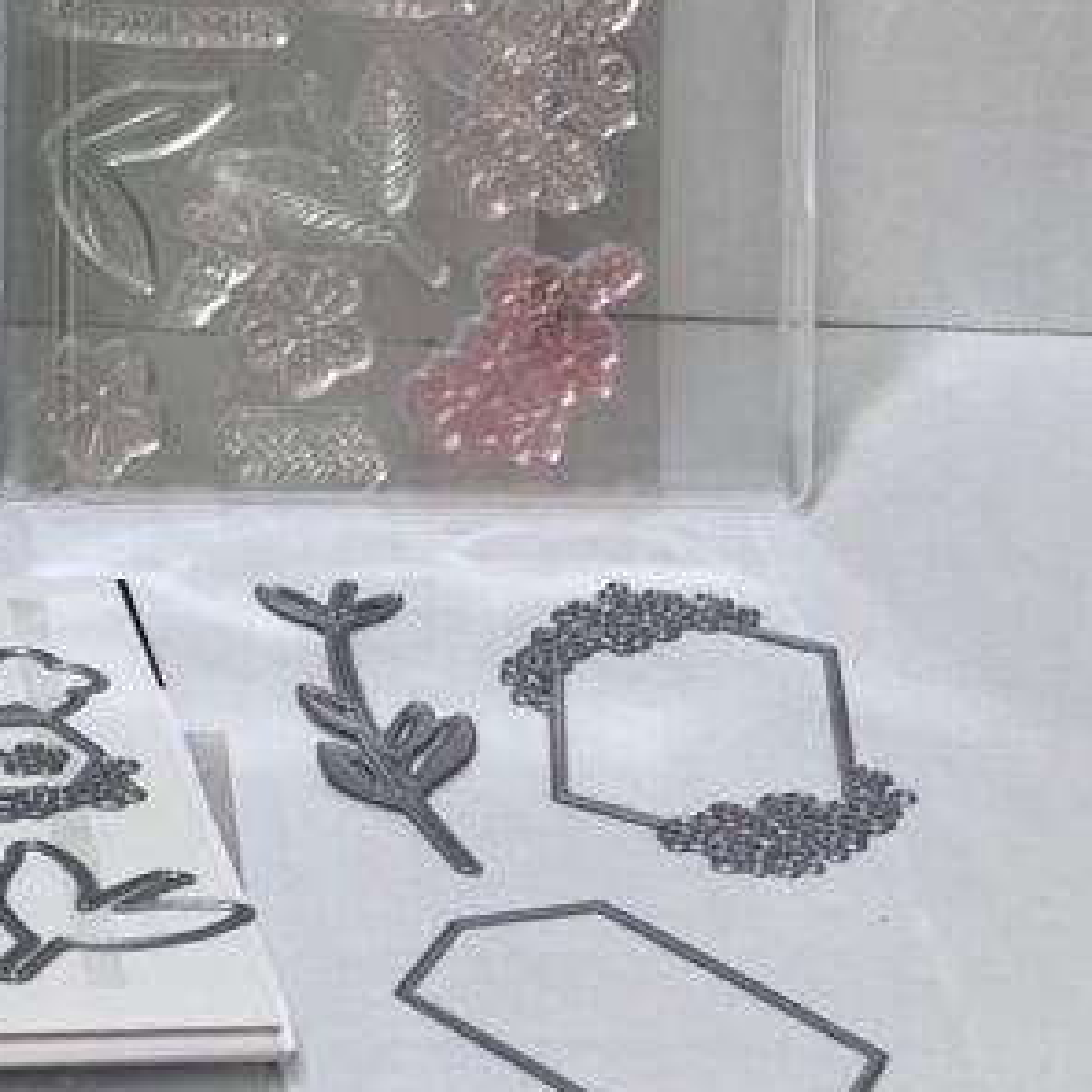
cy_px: 365
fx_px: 5246
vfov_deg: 11.9
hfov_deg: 11.8
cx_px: 96
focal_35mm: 147
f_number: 2.8
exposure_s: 1/120
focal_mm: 9
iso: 200
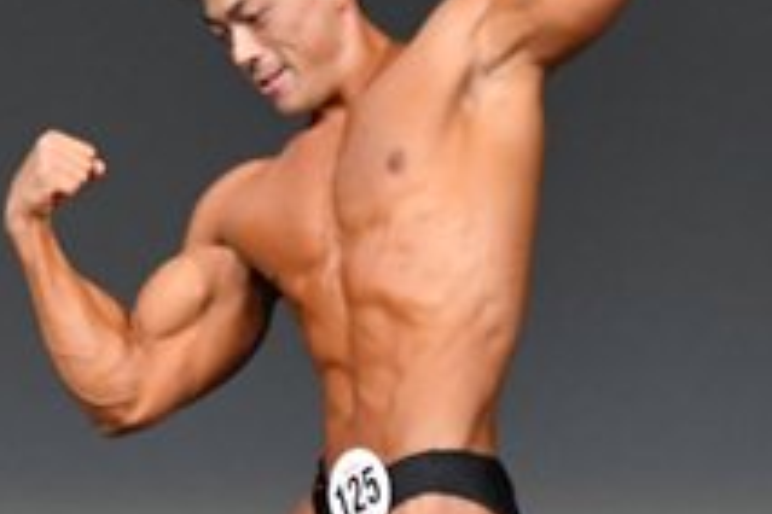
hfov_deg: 1.6
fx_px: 26932
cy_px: 478
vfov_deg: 1.1
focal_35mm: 1256
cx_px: 440
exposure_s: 1/400
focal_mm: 230
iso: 4000
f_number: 5.6
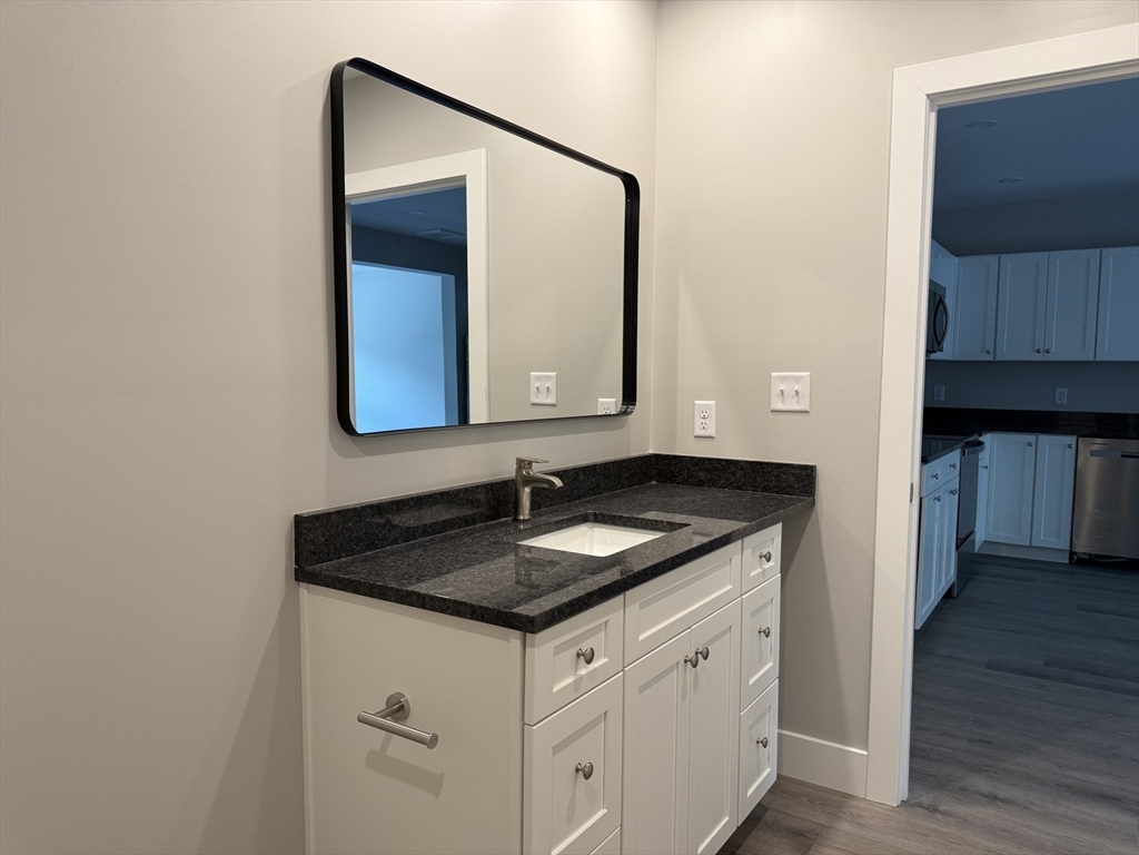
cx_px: 570
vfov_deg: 56.8
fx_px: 790
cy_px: 428
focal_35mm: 24
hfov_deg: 71.6
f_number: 1.78
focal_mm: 6.76
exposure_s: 1/120
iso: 160
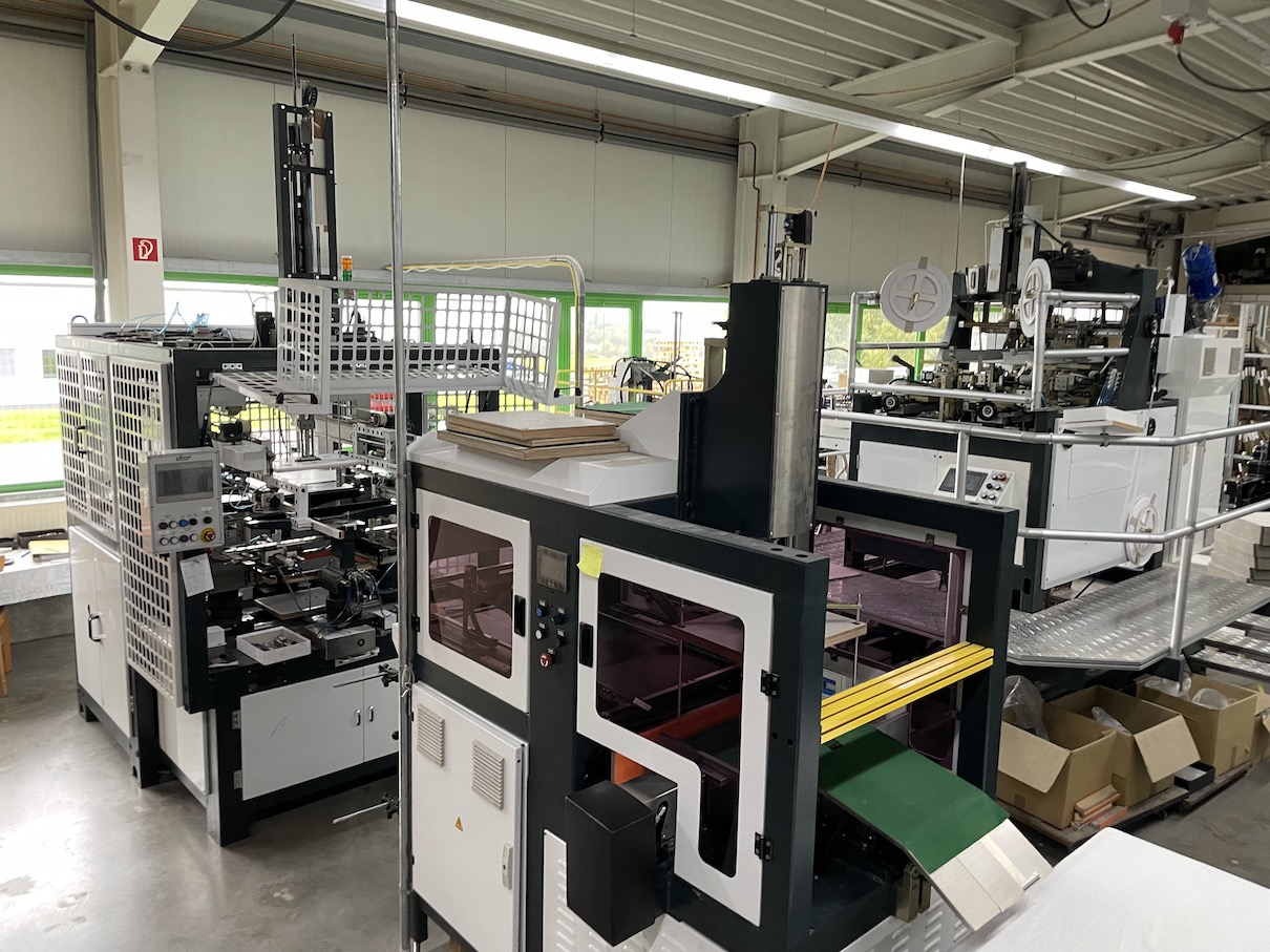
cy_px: 476
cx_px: 635
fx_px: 954
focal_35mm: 26
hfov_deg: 67.3
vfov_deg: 53.0
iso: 200
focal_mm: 4.2
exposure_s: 1/50
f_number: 1.6
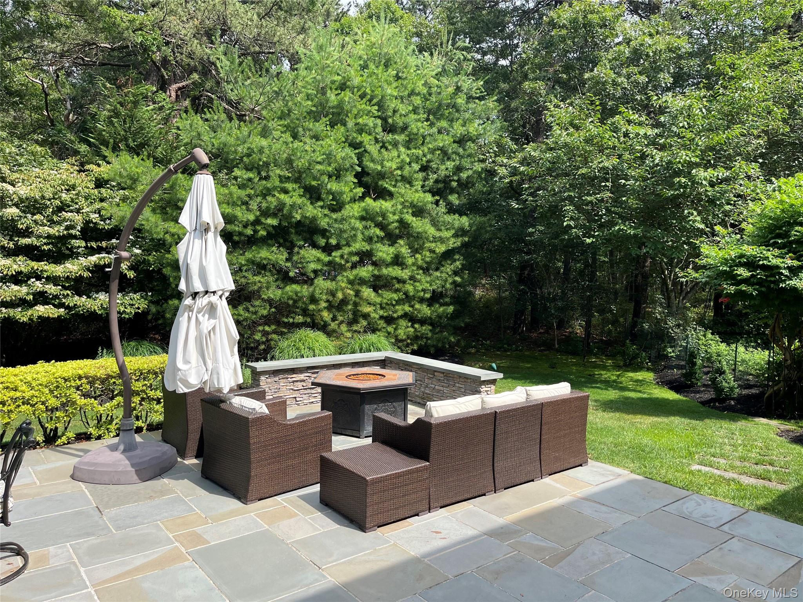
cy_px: 301
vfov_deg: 53.1
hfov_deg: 67.3
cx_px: 402
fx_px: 603
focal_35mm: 26
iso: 50
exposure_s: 1/1163
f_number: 1.6
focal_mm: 5.1
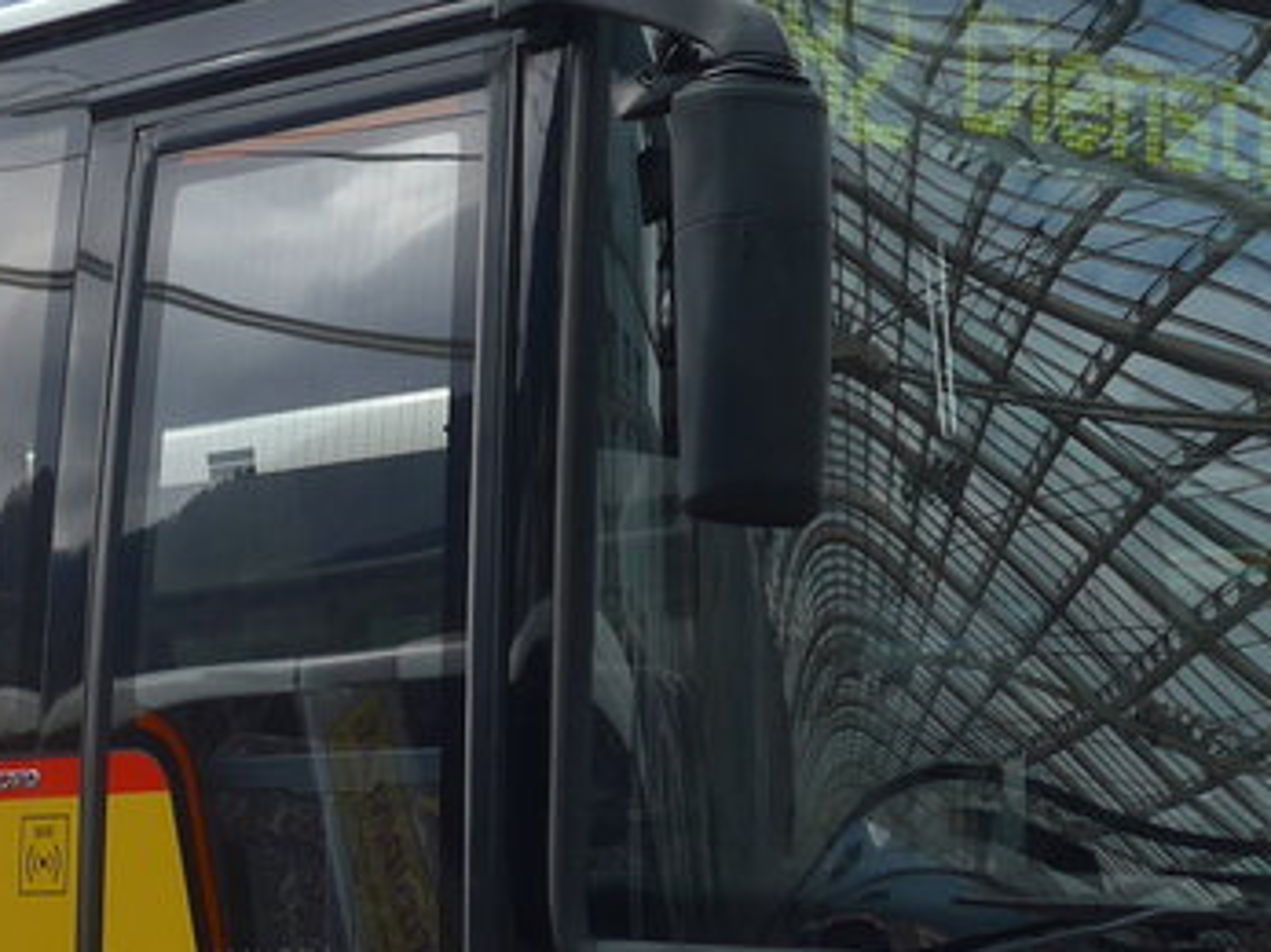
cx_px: 216
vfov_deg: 11.0
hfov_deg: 14.5
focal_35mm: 135
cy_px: 590
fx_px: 4955
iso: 80
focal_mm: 8
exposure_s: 1/500
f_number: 2.8
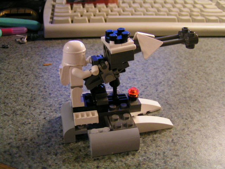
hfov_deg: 49.0
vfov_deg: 37.7
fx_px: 247
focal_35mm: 38
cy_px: 84
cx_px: 112
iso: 200
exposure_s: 1/15
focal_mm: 5.8
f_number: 2.8
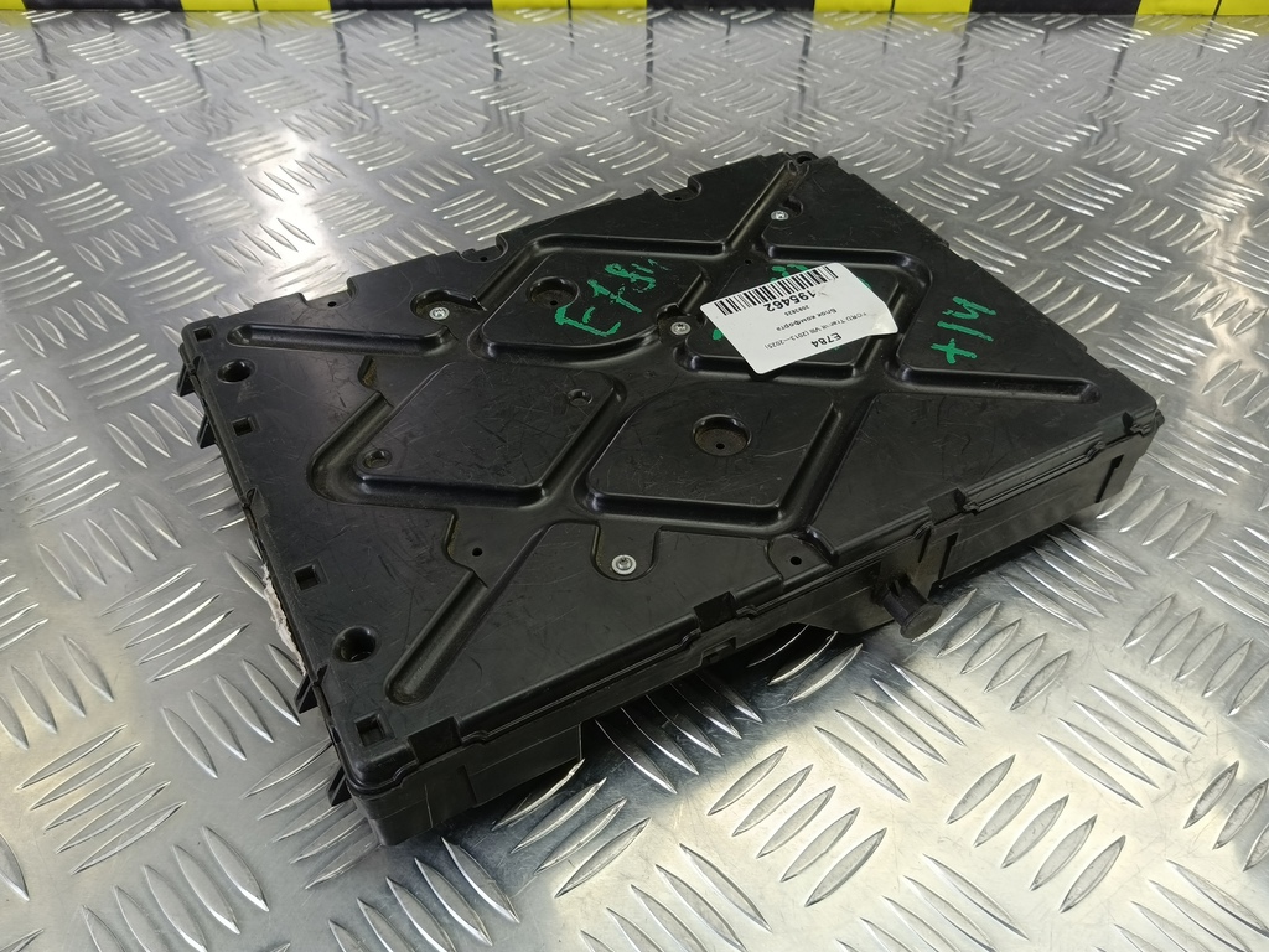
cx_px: 634
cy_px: 476
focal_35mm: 23
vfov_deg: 58.9
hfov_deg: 73.9
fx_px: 843
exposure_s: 1/50
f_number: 1.6
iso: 140
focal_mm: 4.11
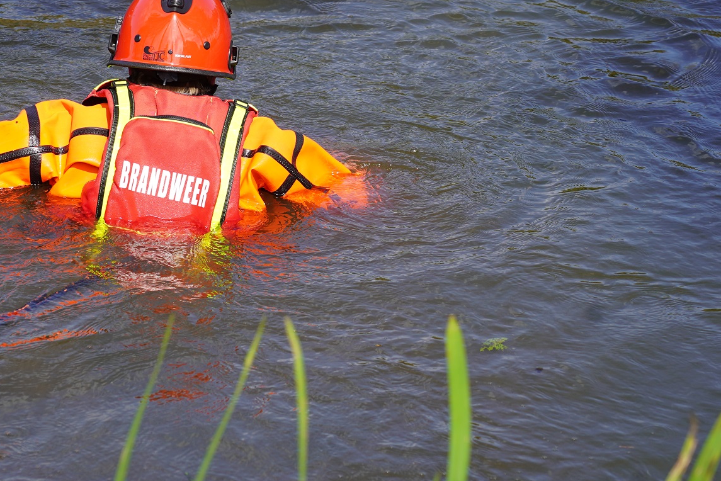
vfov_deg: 7.8
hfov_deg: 11.6
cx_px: 172
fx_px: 3526
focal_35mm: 176
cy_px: 102
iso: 100
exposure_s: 1/320
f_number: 5
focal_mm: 105
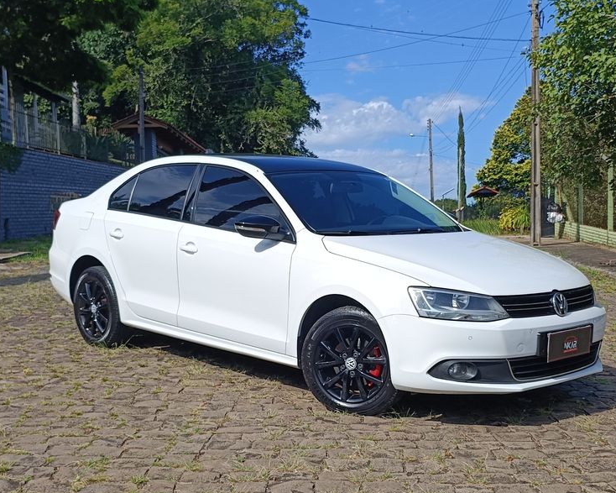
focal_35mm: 28
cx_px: 323
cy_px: 254
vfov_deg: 51.5
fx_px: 510
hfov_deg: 62.2
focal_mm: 4.94
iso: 60
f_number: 1.5
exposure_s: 1/2160
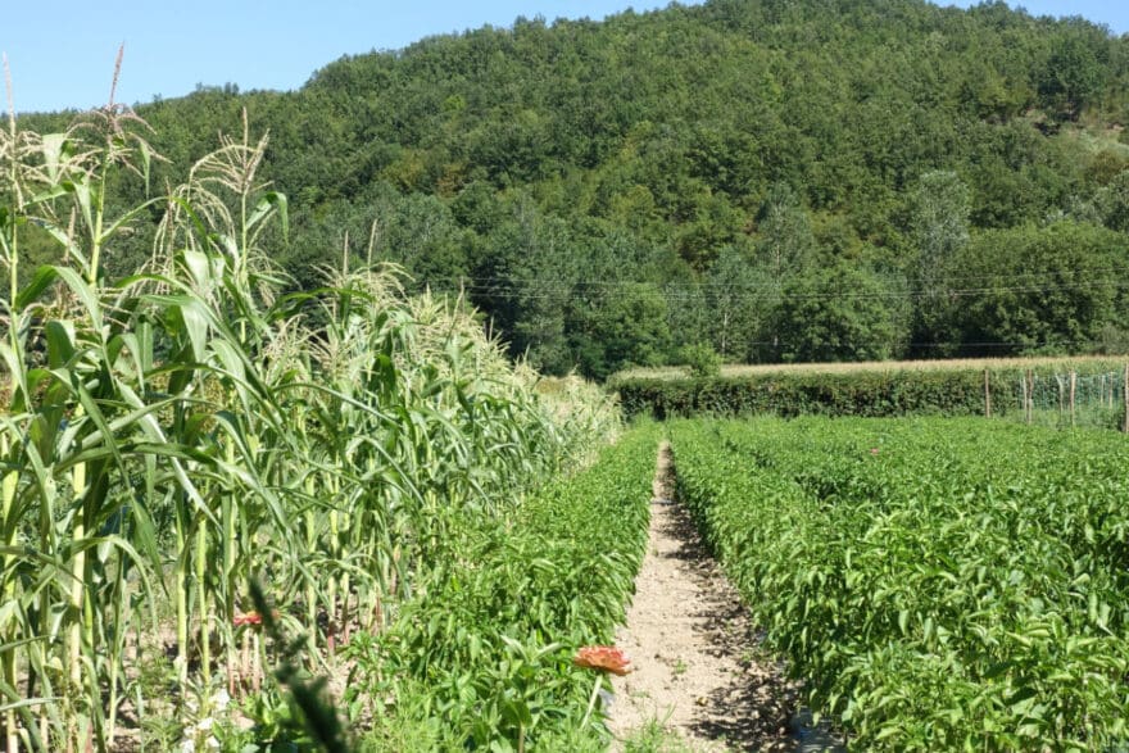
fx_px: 1474
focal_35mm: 47
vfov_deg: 28.7
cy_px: 376
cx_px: 564
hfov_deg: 41.9
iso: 125
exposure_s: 1/60
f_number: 11
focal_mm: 17.1
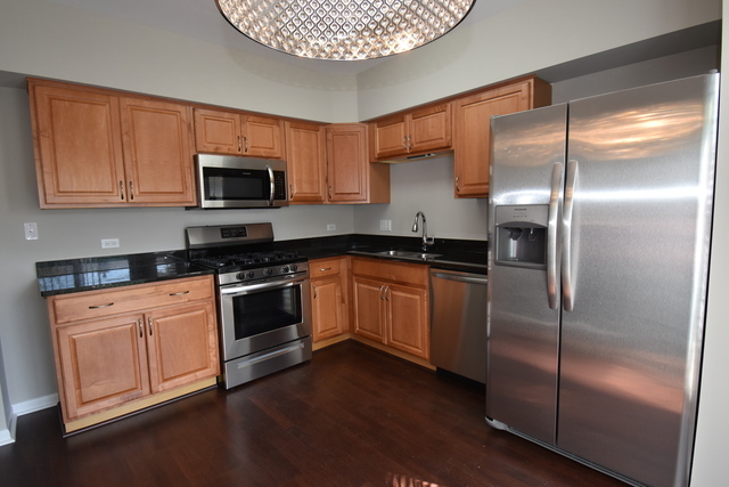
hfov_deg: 90.0
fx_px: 365
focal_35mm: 18
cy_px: 244
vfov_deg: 67.4
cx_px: 364
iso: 560
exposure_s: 1/125
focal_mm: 12
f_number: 5.6
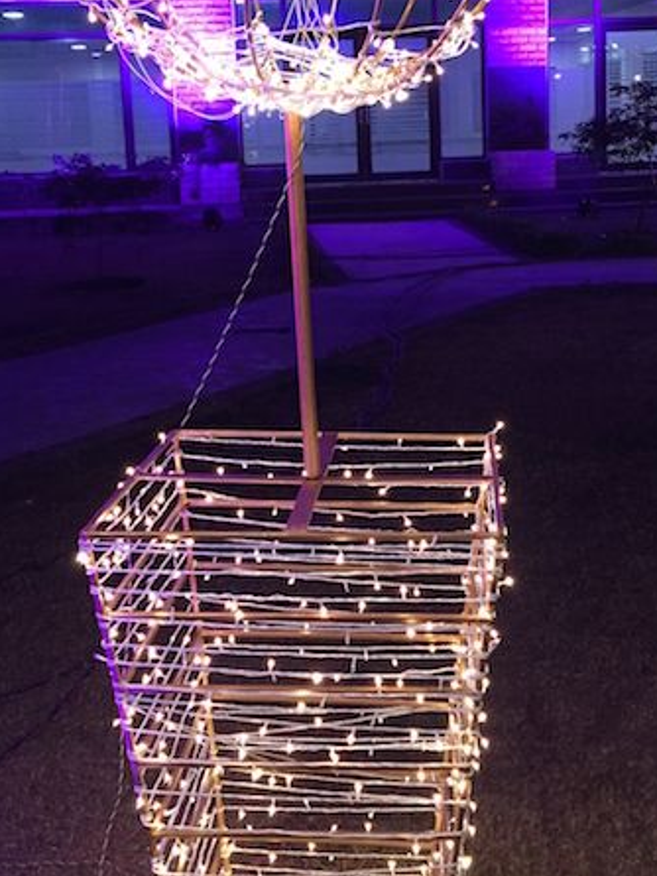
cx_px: 370
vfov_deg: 37.9
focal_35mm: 50
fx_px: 1265
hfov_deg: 29.1
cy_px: 327
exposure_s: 1/33
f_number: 2.2
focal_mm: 4.15
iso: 200
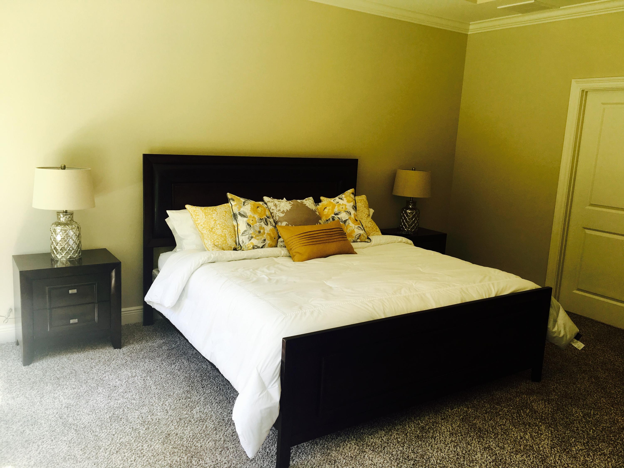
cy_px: 234
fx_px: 523
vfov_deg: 48.2
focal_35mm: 29
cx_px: 312
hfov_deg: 61.7
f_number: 2.2
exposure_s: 1/30
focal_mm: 4.15
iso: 25
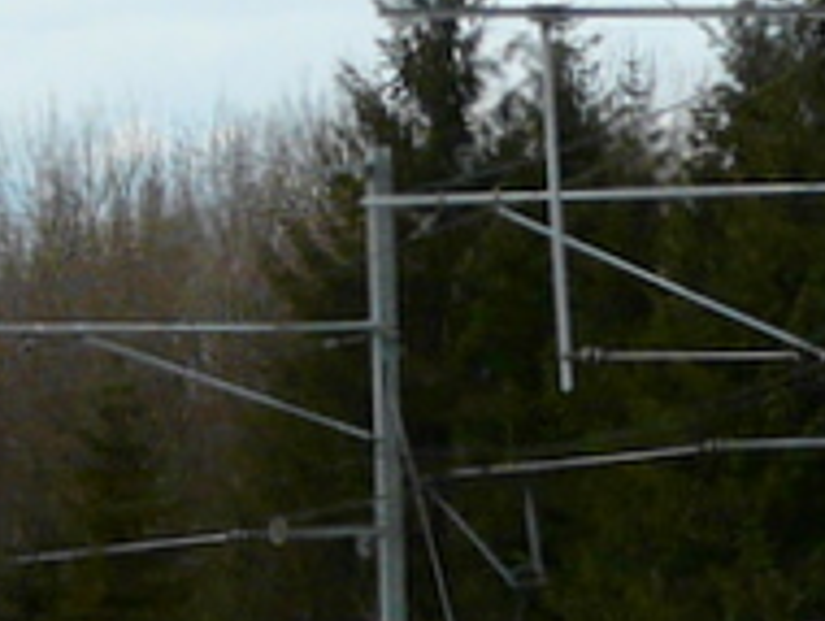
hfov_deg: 7.6
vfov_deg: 5.9
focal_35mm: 253
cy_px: 510
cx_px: 1494
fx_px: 6037
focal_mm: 7.9
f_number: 5.6
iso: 100
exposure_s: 1/320
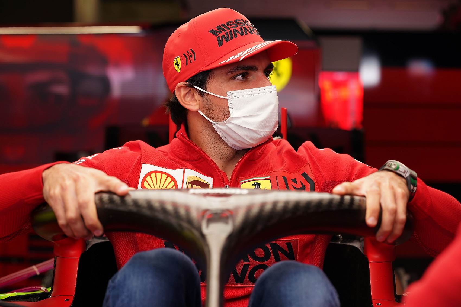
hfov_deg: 28.8
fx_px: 896
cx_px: 230
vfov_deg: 19.5
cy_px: 154
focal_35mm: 70
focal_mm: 70
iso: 640
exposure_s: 1/250
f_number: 4
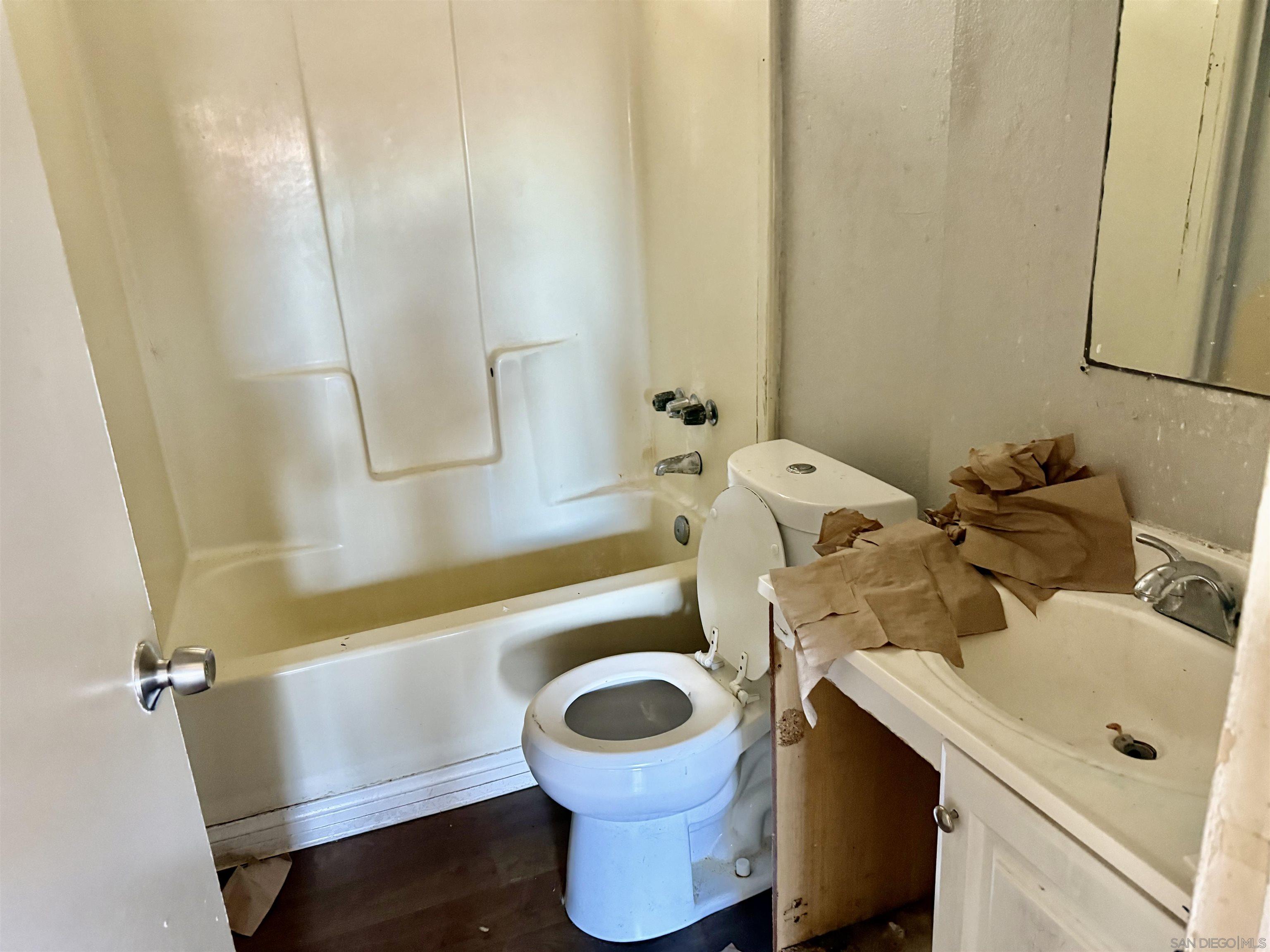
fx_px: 881
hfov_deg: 71.6
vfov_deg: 56.8
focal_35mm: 24
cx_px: 635
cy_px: 476
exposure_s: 1/60
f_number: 1.78
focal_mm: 6.76
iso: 800
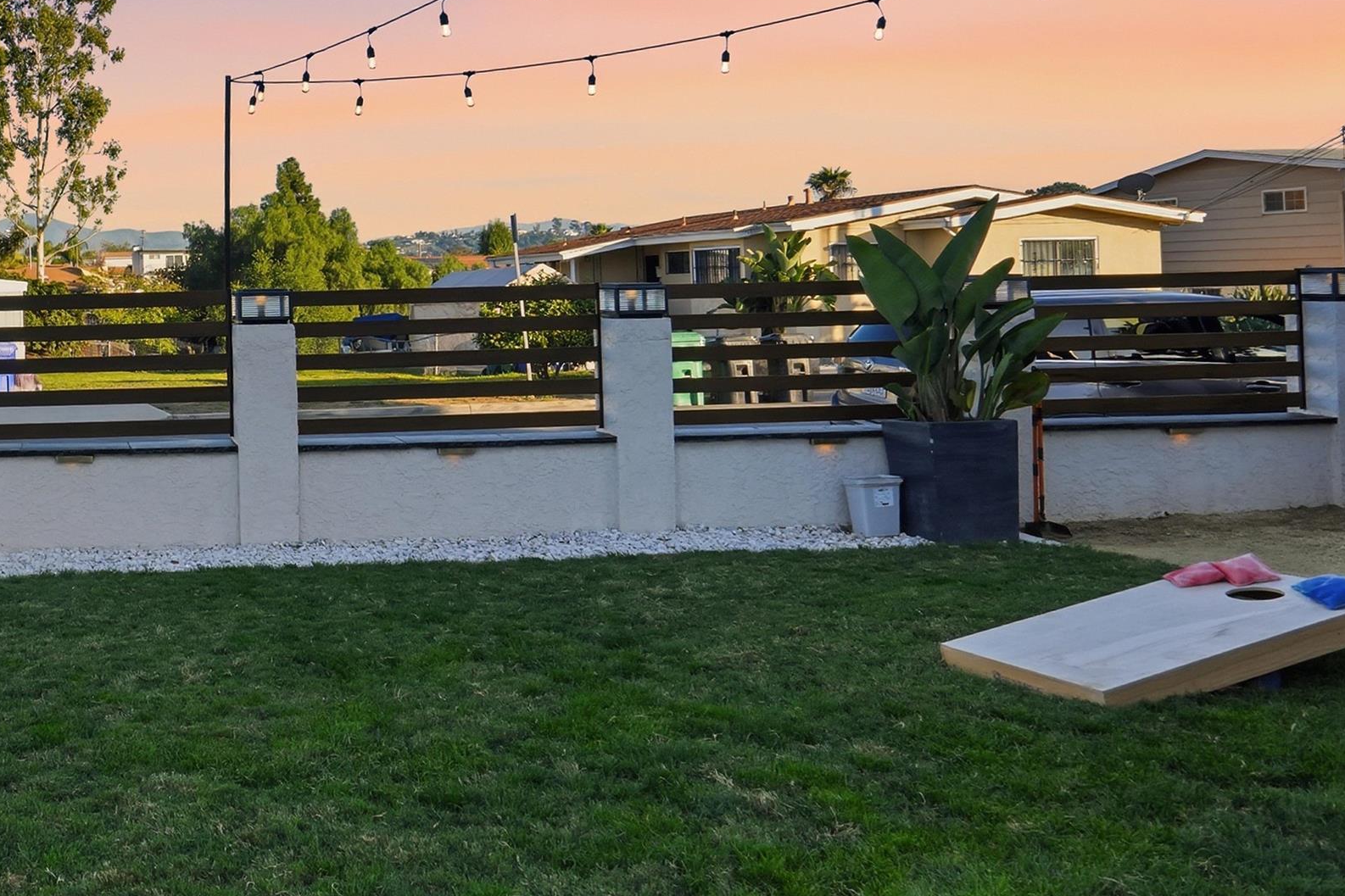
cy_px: 299
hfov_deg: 51.8
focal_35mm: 31
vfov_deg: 41.8
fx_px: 1158
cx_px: 92
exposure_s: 1/1600
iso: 500
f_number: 11
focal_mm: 16
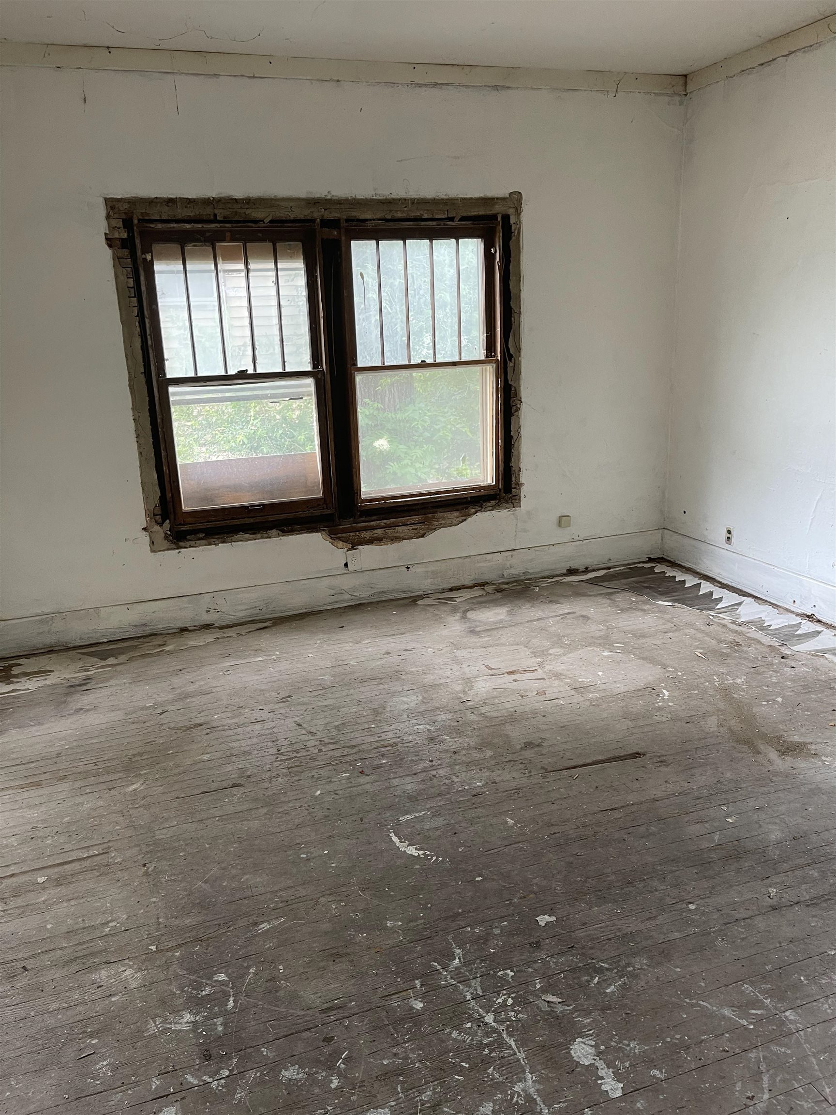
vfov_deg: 67.3
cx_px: 418
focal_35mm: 26
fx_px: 837
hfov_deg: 53.1
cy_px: 558
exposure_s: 1/76
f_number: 1.6
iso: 125
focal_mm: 5.1
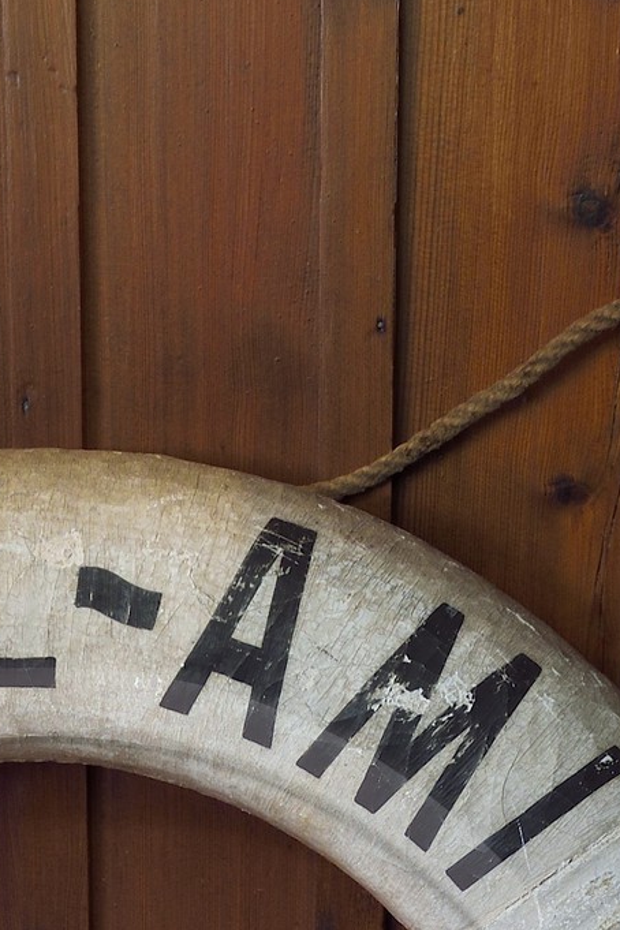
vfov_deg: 15.2
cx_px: 45
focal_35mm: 127
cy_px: 1306
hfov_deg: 10.7
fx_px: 3281
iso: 800
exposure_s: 1/15
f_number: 6.3
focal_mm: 36
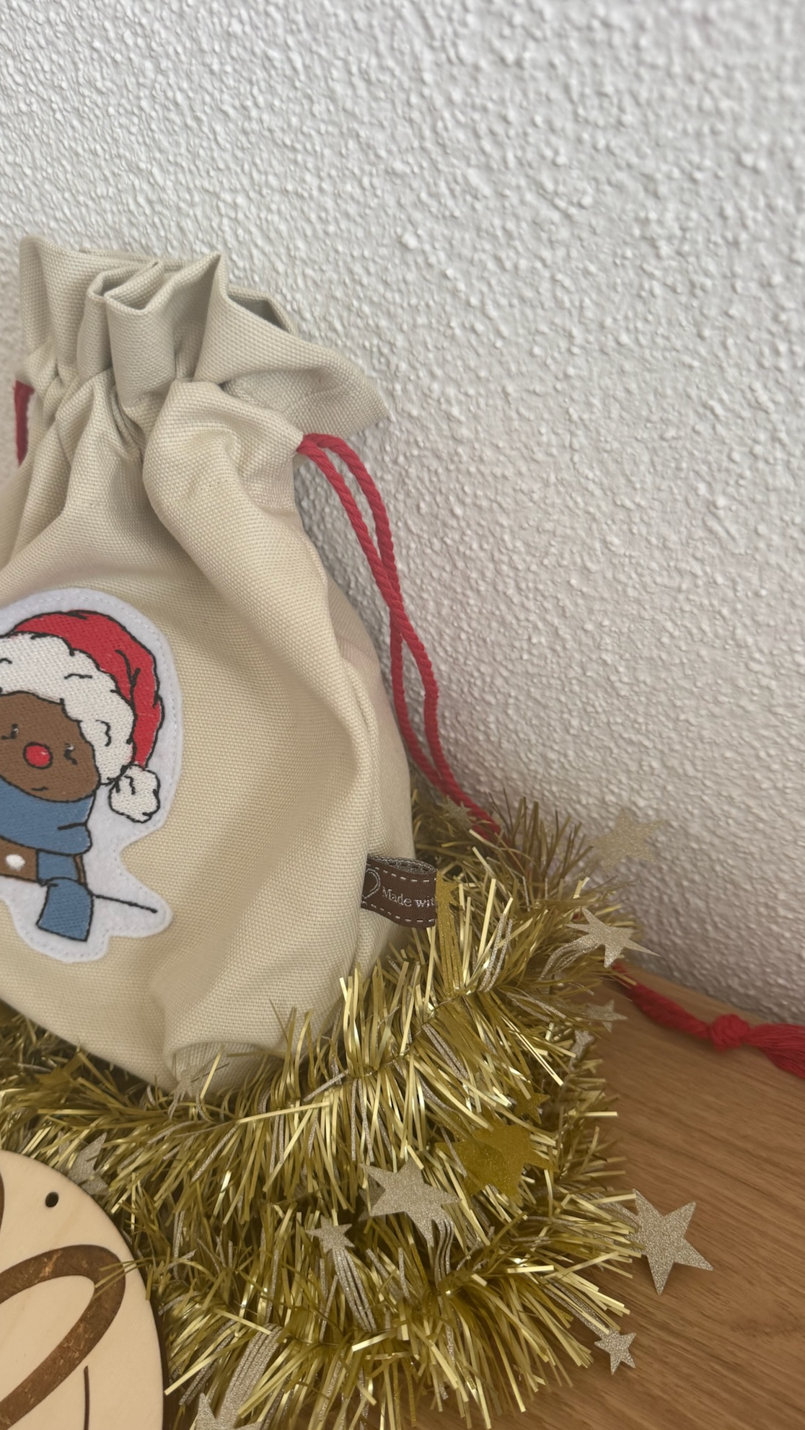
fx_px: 1024
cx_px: 329
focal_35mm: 27
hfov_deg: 42.7
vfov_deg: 69.8
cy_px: 728
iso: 125
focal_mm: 6.76
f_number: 1.78
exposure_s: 1/121
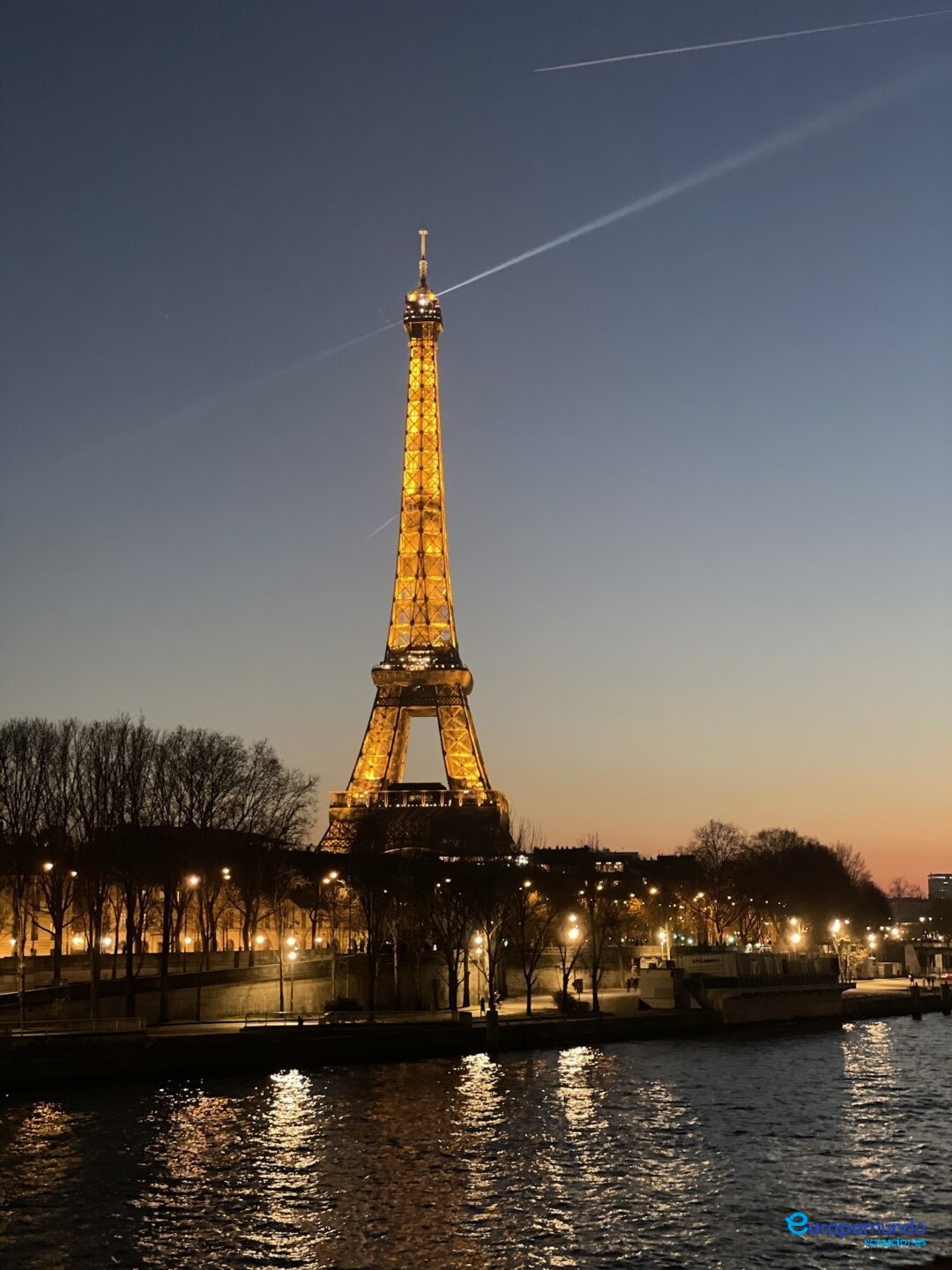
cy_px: 635
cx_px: 476
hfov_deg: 28.0
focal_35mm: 52
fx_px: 1907
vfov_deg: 36.8
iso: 500
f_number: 2
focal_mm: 6
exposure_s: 1/14
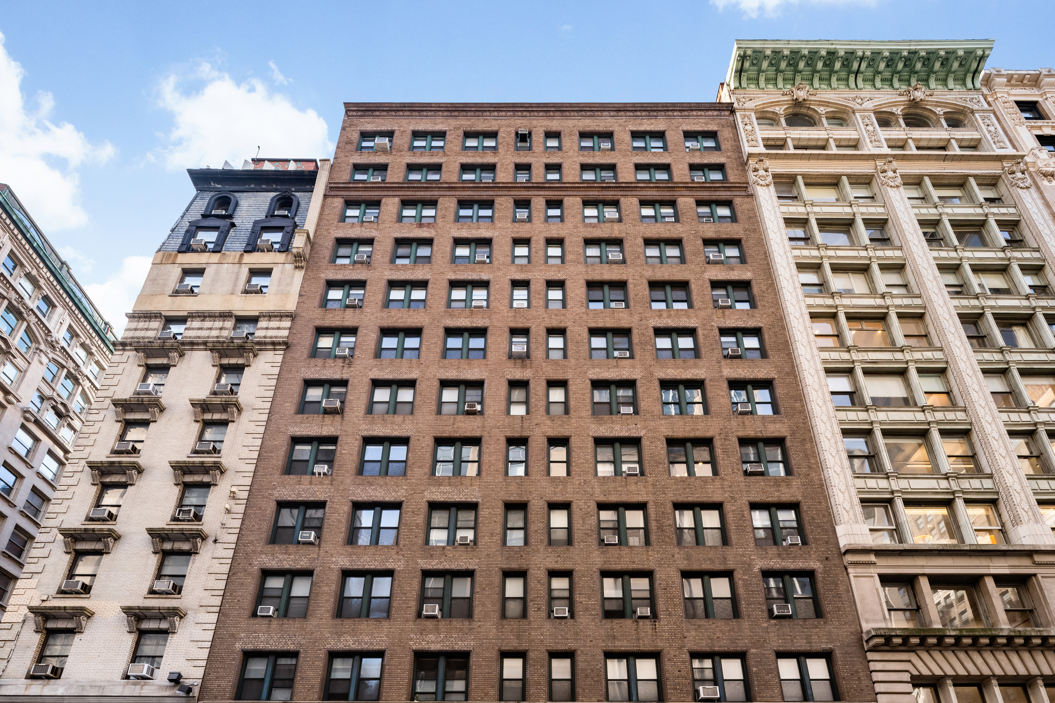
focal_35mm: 17
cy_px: 352
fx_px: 498
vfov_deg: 70.4
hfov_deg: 93.3
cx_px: 528
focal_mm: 17
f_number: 16
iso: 500
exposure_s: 1/50
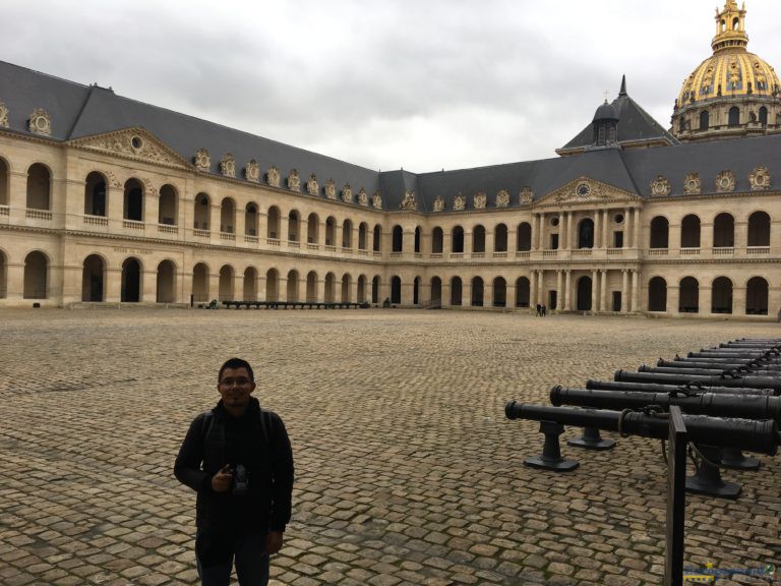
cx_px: 390
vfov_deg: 48.2
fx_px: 654
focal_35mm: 29
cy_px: 293
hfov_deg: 61.7
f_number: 2.2
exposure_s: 1/256
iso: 25
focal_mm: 4.15
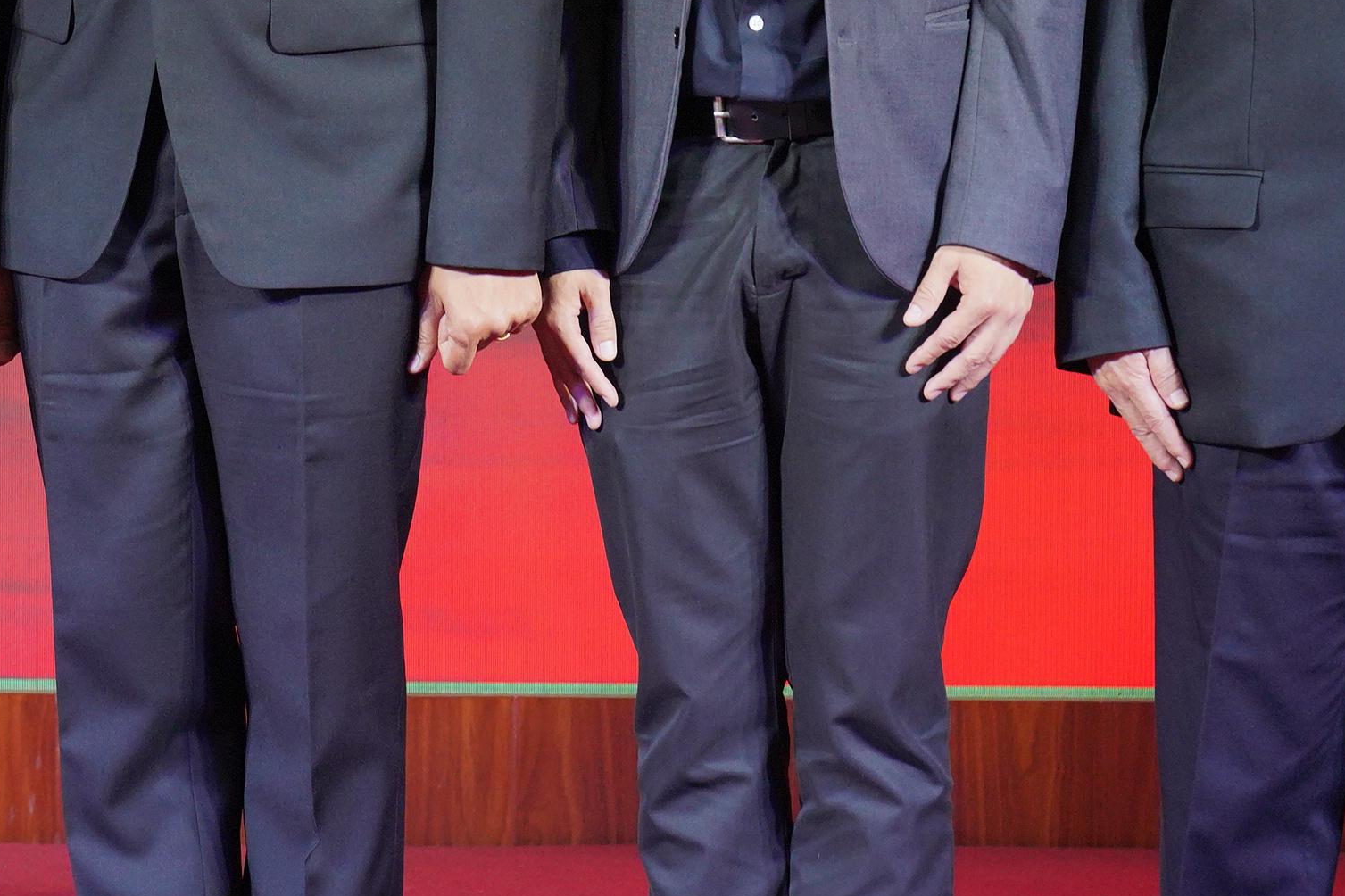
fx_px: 7657
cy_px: -70
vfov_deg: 6.7
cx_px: -49
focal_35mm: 205
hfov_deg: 10.0
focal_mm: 65
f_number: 5
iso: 640
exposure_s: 1/200
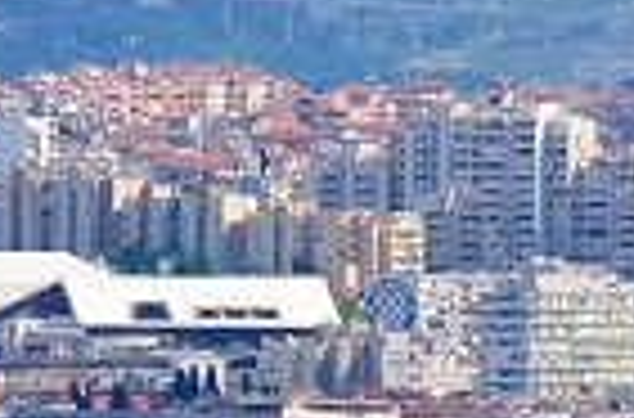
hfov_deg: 1.1
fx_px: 31735
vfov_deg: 0.8
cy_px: 47
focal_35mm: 1808
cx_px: 1531
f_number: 5.6
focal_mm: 170
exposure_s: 1/2000
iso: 400
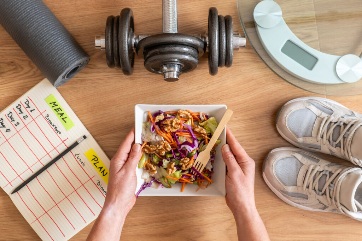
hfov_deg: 38.2
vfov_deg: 26.0
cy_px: 120
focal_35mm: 52
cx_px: 181
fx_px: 523
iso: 500
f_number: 5
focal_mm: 35
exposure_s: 1/80
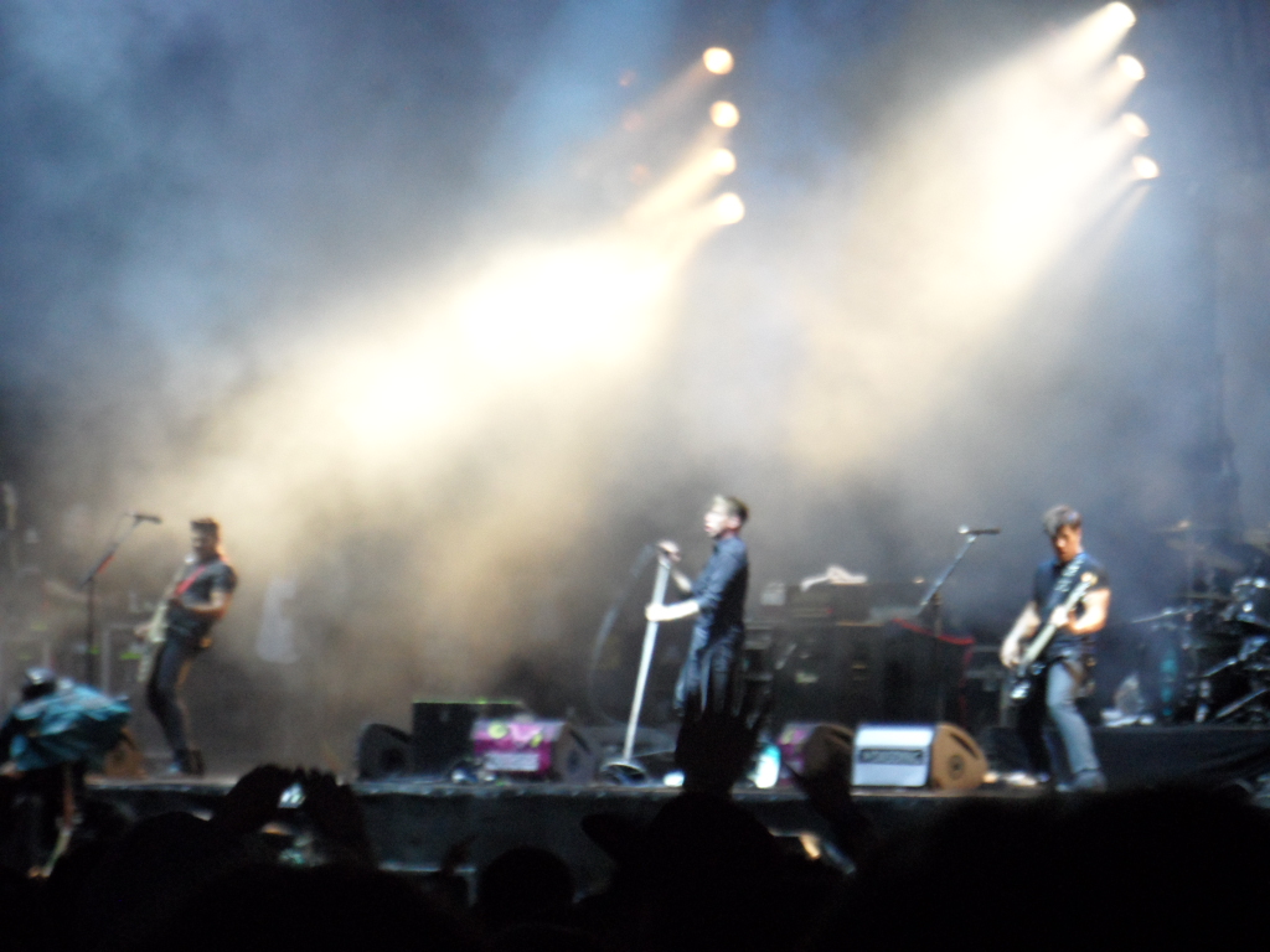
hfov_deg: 7.3
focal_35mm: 270
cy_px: 476
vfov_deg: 5.5
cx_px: 635
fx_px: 9906
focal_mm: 44.4
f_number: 5
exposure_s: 1/20
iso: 400
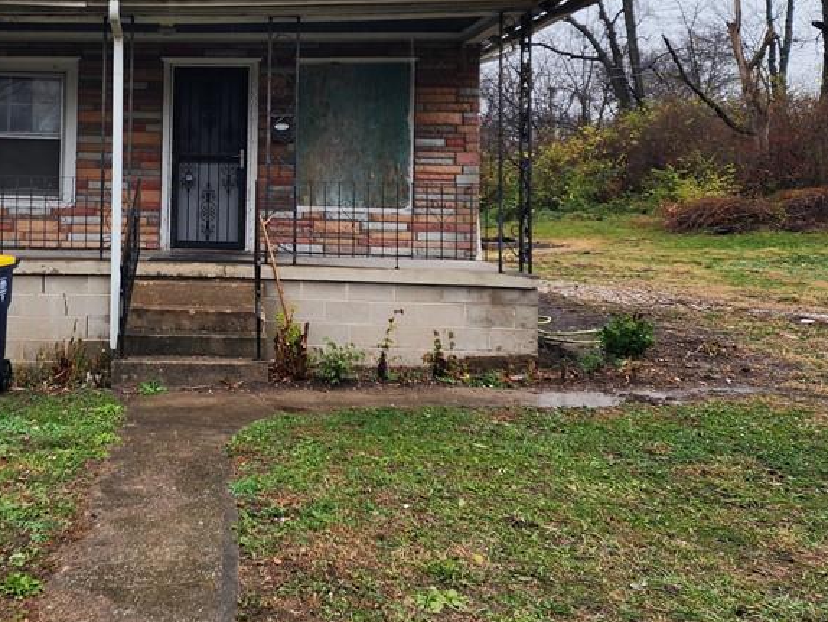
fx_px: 981
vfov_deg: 34.8
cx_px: 169
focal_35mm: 41
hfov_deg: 43.7
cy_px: 198
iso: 20
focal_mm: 6.4
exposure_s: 1/180
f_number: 1.8
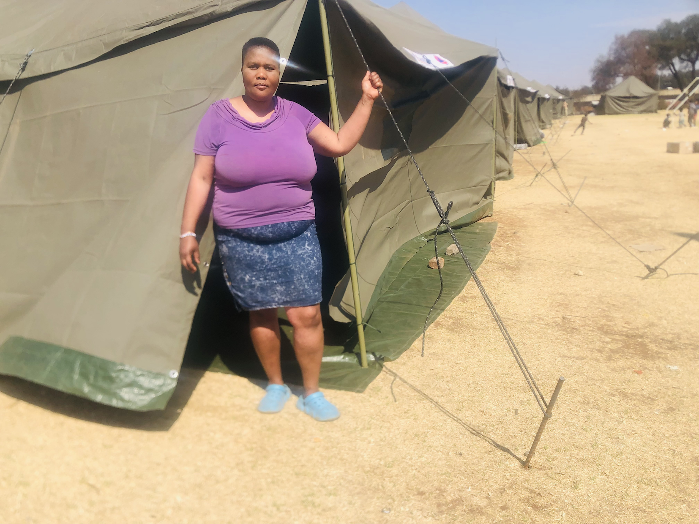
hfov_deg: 63.5
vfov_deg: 49.7
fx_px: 565
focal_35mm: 28
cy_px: 262
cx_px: 350
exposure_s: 1/1845
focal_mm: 3.99
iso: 20
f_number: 1.8
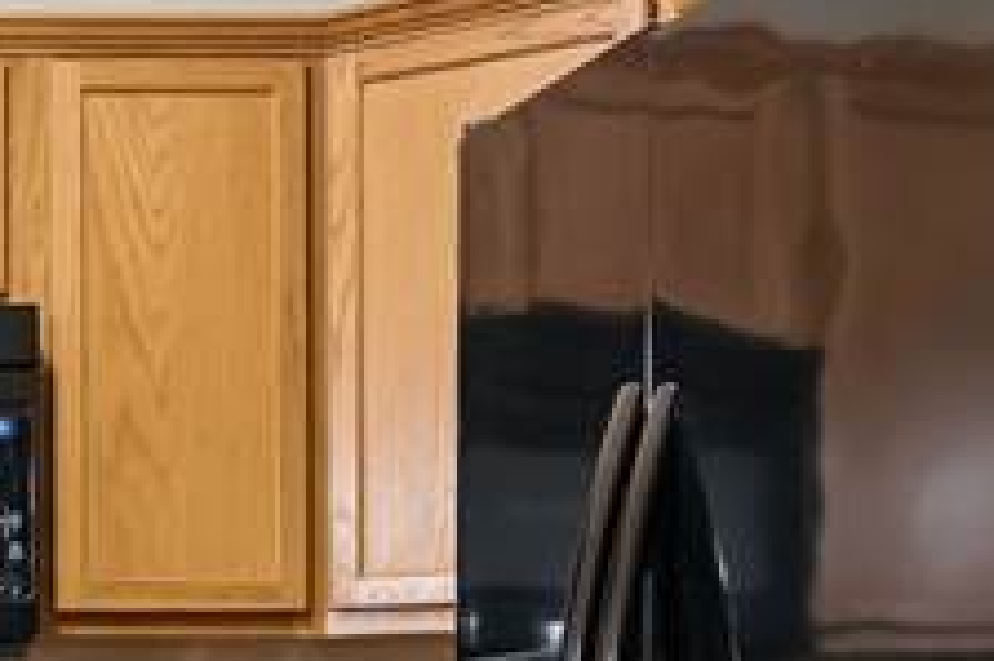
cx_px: -240
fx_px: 2676
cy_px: 752
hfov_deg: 19.6
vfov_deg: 13.8
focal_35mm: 97
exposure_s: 1/2
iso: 400
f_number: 9
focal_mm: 17
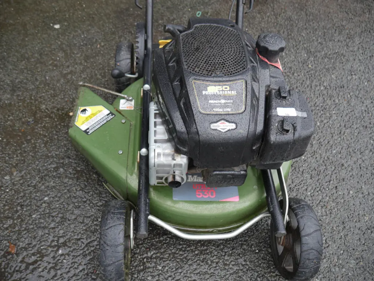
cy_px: 140
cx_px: 187
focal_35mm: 30
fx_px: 324
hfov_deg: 59.9
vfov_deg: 46.8
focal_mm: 15
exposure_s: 1/80
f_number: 3.6
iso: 200
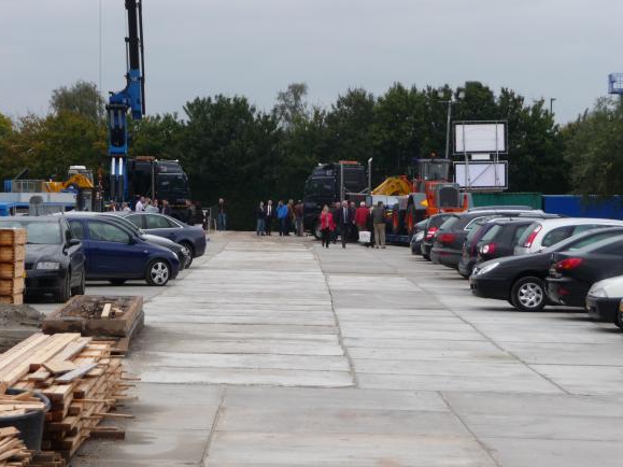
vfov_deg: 12.8
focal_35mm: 116
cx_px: 317
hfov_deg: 17.0
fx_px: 2087
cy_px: 227
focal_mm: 19.1
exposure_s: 1/125
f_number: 4.7
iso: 100
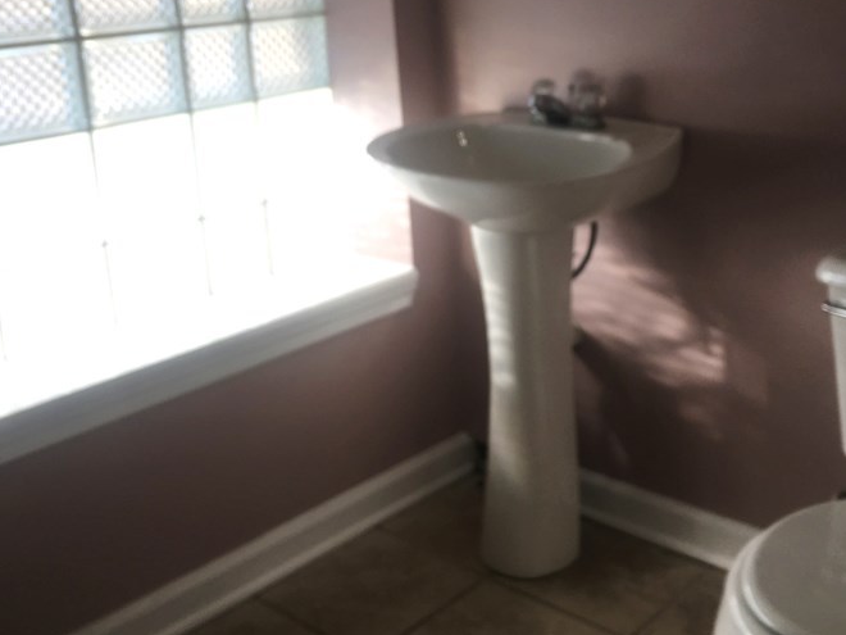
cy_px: 249
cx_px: 472
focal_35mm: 45
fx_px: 1100
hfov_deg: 42.0
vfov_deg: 32.1
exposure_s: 1/89
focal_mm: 4.15
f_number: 2.2
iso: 25
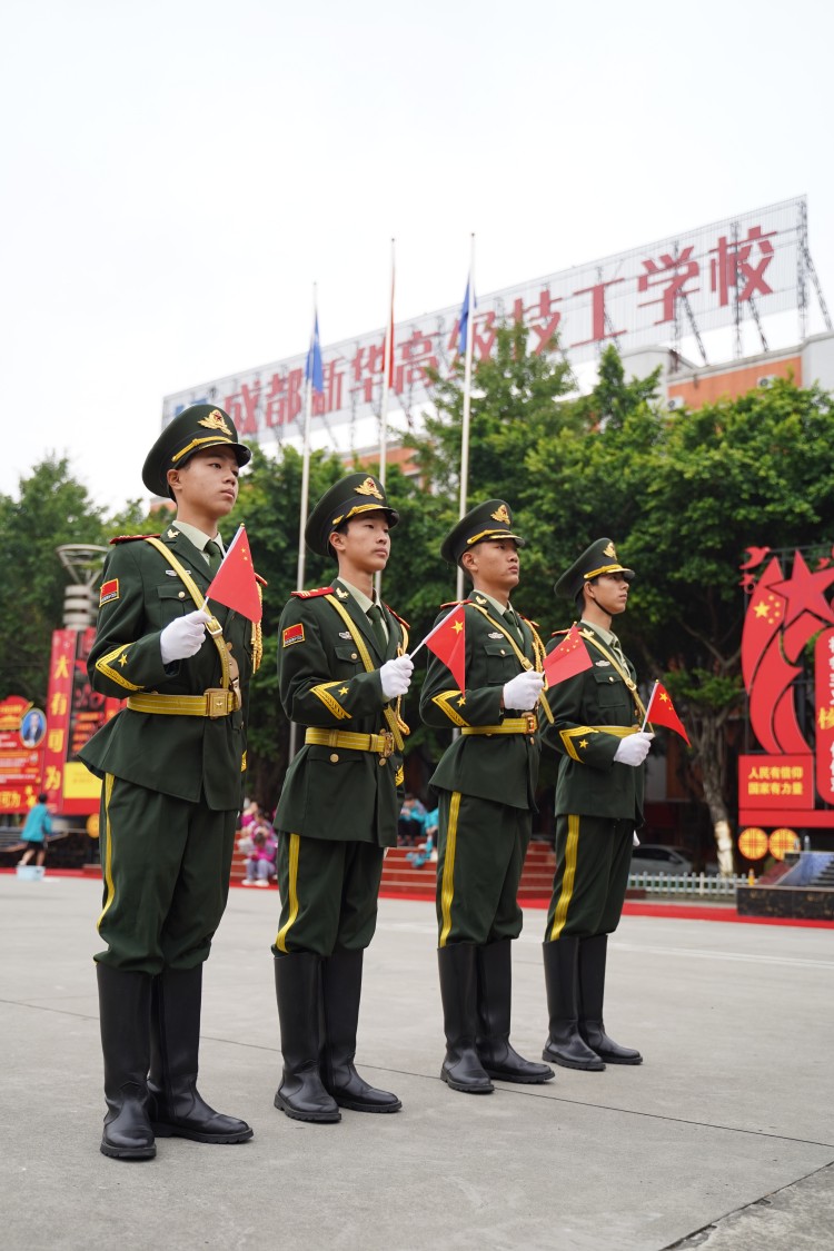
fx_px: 1286
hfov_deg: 35.9
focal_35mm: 37
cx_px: 417
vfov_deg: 51.9
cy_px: 626
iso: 250
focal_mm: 37
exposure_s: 1/640
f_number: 2.8
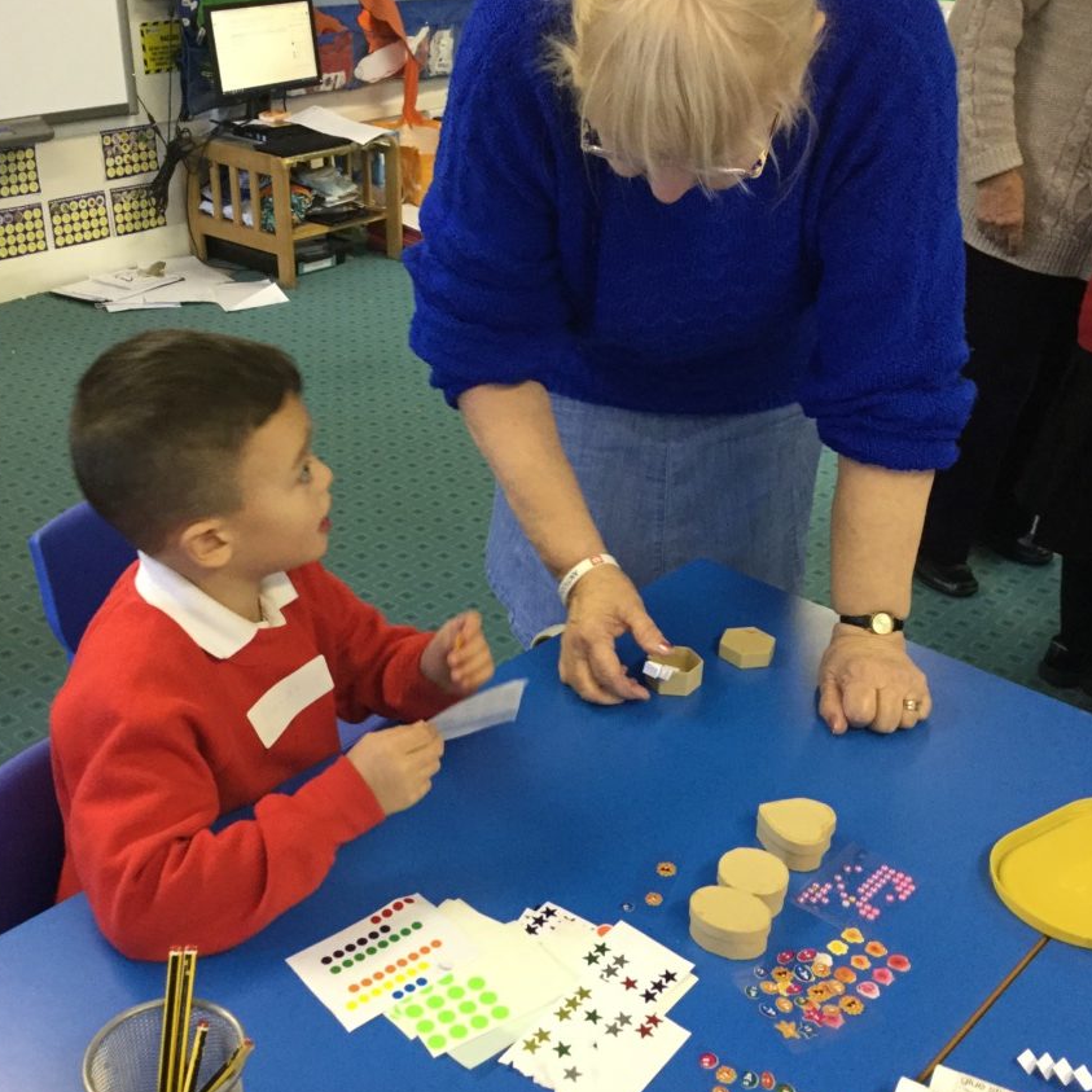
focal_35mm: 39
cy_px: 582
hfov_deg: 42.8
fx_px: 1392
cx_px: 522
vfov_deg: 42.8
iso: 160
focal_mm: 3.3
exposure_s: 1/33
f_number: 2.4
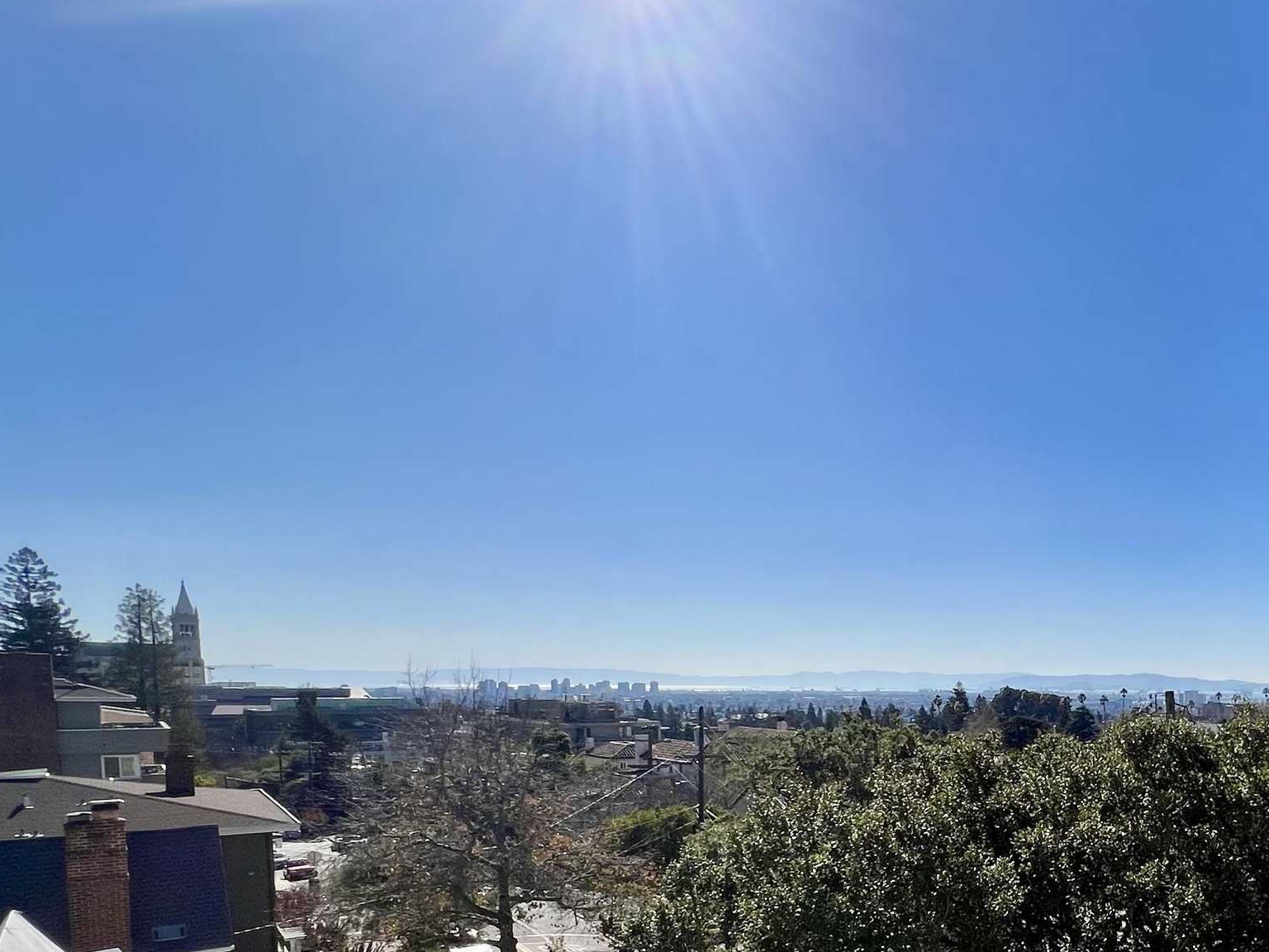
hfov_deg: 57.8
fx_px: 953
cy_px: 752
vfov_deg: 50.1
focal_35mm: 26
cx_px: 1140
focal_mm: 1.57
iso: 32
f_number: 1.8
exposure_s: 1/4219
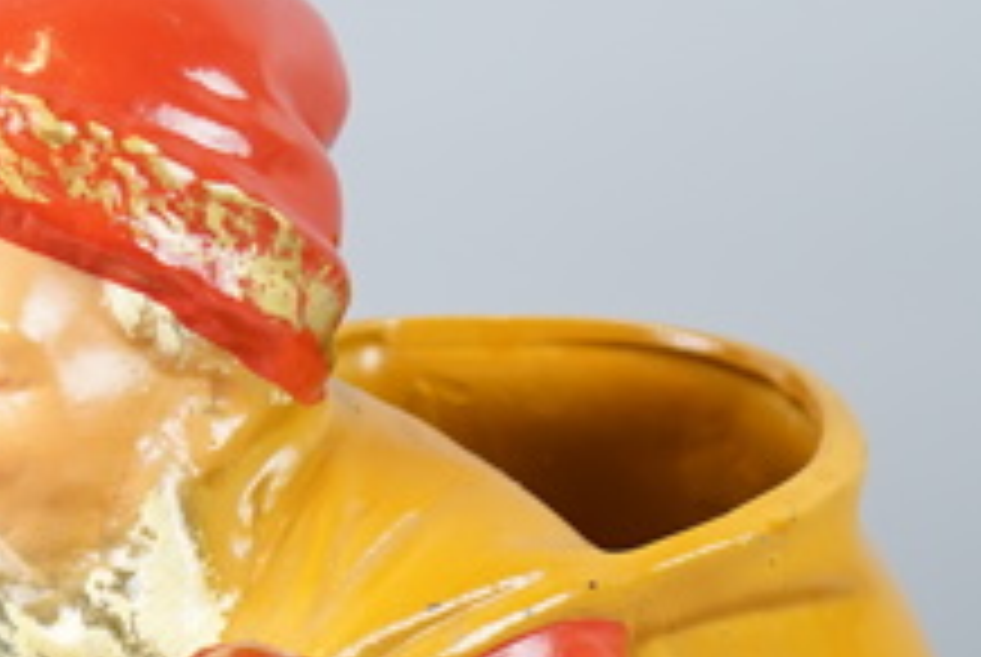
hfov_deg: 12.1
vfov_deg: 8.0
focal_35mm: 169
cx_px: 230
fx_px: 4611
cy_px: 972
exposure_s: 1/60
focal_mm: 41
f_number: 4.5
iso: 250
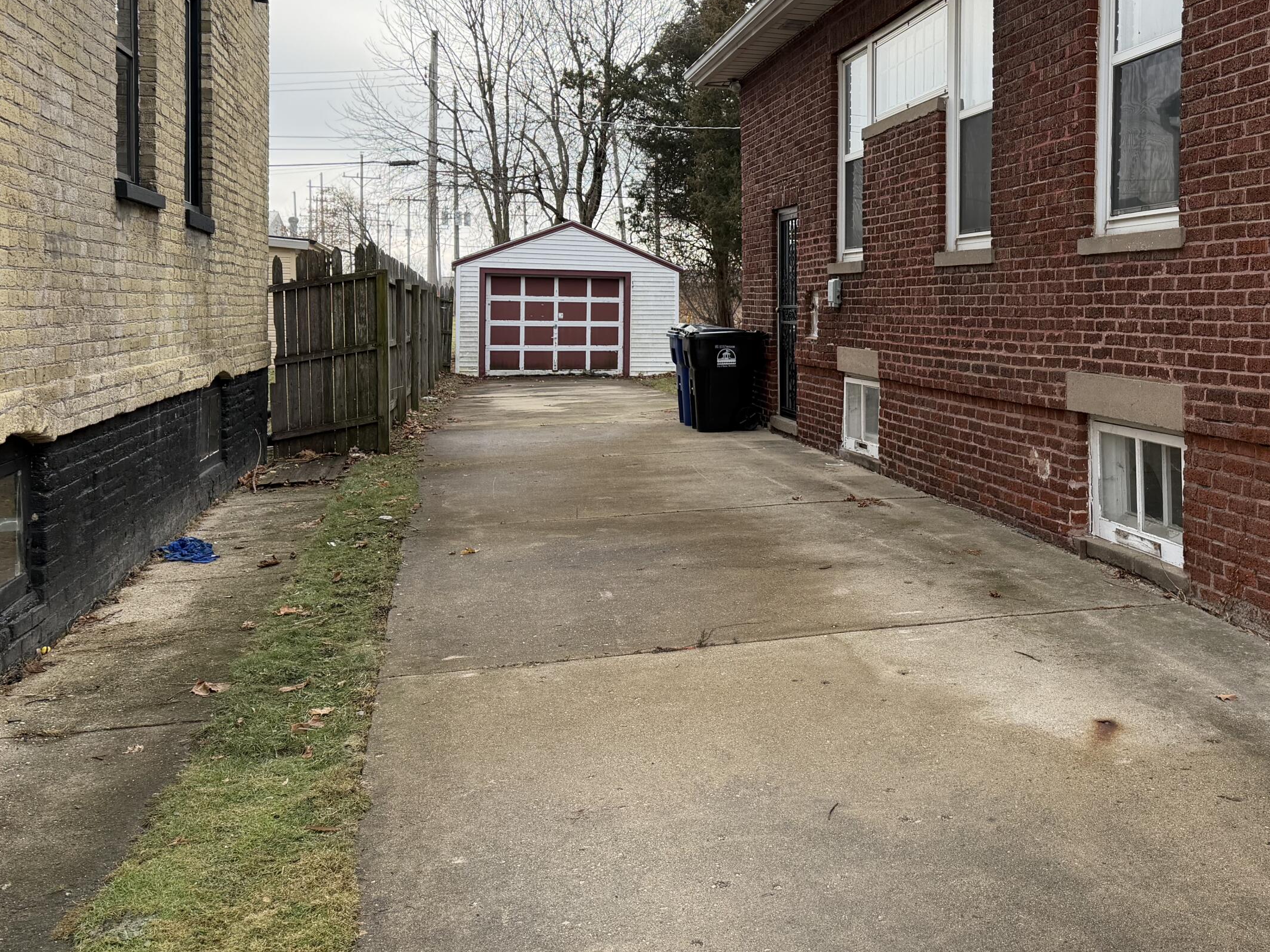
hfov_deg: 52.4
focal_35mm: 34
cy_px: 333
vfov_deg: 41.4
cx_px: 898
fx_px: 1247
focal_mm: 6.76
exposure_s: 1/1618
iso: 100
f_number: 1.78
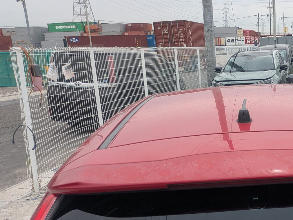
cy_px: 154
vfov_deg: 30.0
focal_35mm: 48
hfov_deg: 36.5
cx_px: 277
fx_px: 406
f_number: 1.89
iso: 47
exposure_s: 1/1147
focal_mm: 5.43
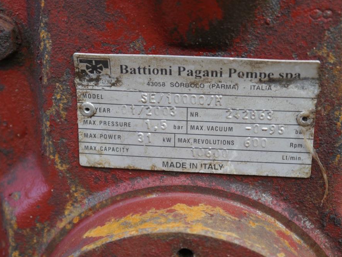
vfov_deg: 18.7
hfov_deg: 24.7
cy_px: 129
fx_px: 781
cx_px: 160
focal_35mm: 79
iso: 160
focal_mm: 34
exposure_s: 1/125
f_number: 5.2
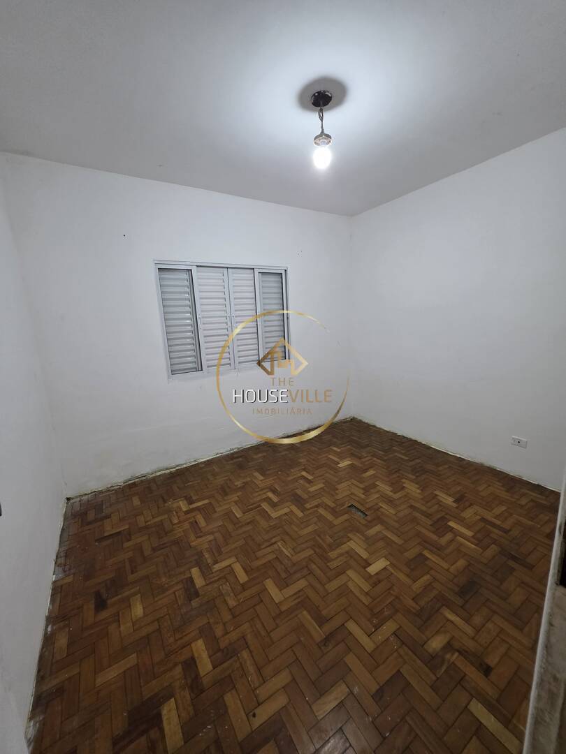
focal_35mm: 13
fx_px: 283
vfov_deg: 106.2
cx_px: 283
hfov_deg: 89.9
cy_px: 377
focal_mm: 2.2
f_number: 1.9
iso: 500
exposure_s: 1/60
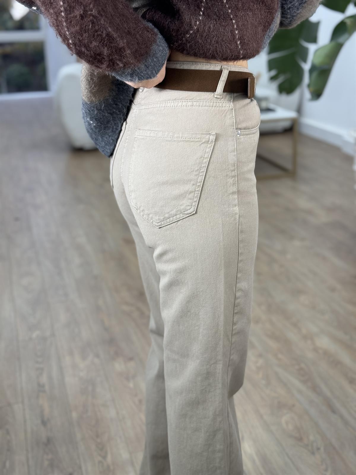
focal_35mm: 48
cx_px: 178
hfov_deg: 30.3
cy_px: 238
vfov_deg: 39.7
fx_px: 658
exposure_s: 1/100
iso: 80
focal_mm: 6.76
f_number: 1.78
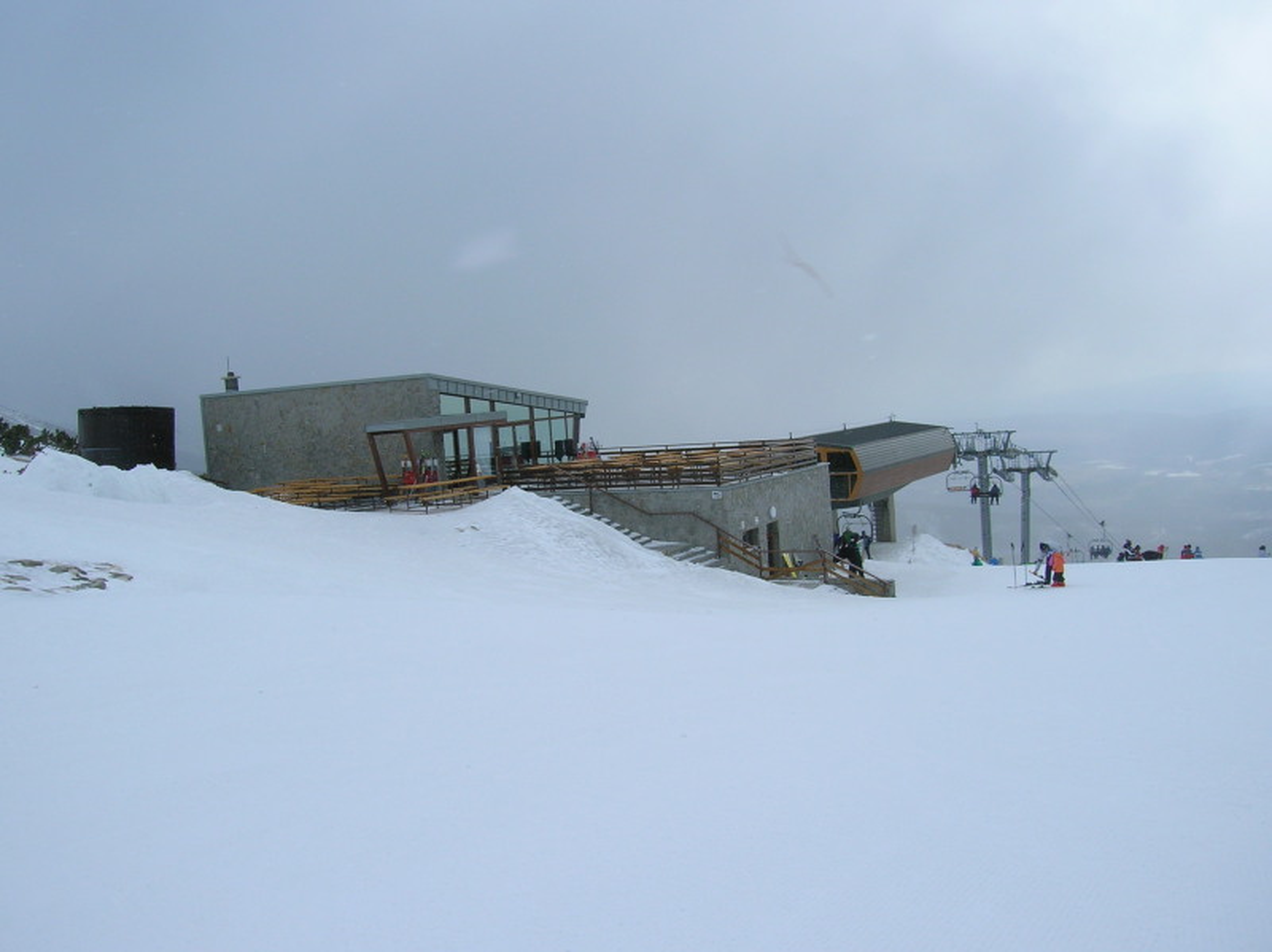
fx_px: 1249
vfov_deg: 41.8
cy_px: 476
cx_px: 636
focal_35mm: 34
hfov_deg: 54.0
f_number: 4.9
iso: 50
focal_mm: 5.7
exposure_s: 1/588
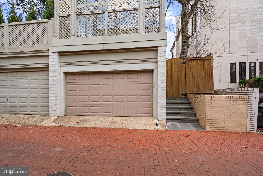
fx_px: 117
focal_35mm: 16
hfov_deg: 96.7
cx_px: 132
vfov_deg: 73.8
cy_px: 88
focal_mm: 16
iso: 400
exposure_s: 1/400
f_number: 5
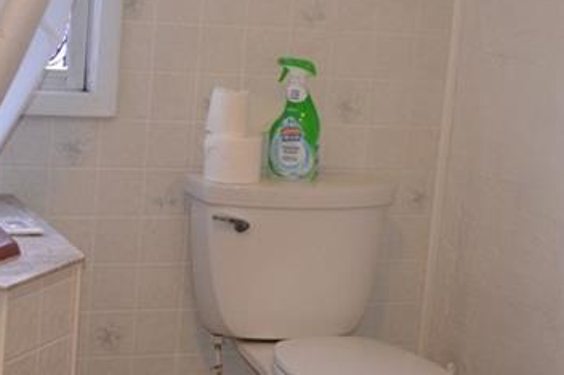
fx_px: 1503
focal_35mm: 96
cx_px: 223
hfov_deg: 21.2
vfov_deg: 14.2
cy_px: 178
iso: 1100
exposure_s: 1/60
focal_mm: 22
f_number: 3.8
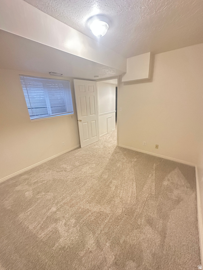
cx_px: 102
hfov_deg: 85.7
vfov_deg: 102.1
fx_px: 109
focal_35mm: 14
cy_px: 135
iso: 1250
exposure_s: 1/60
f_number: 2.2
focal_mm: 2.22
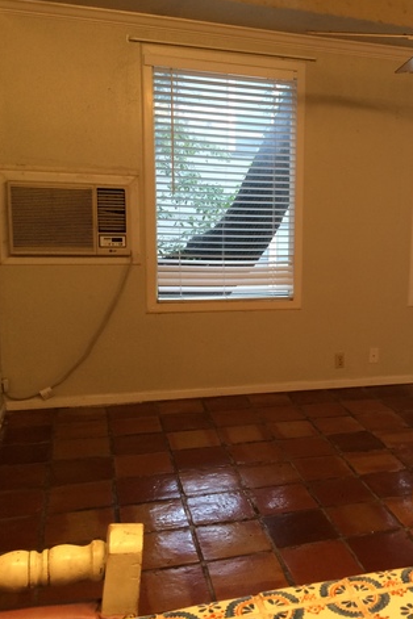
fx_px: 705
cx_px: 371
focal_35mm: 41
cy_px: 313
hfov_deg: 31.1
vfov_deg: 47.4
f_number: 2.2
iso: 80
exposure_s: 1/30
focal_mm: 4.15
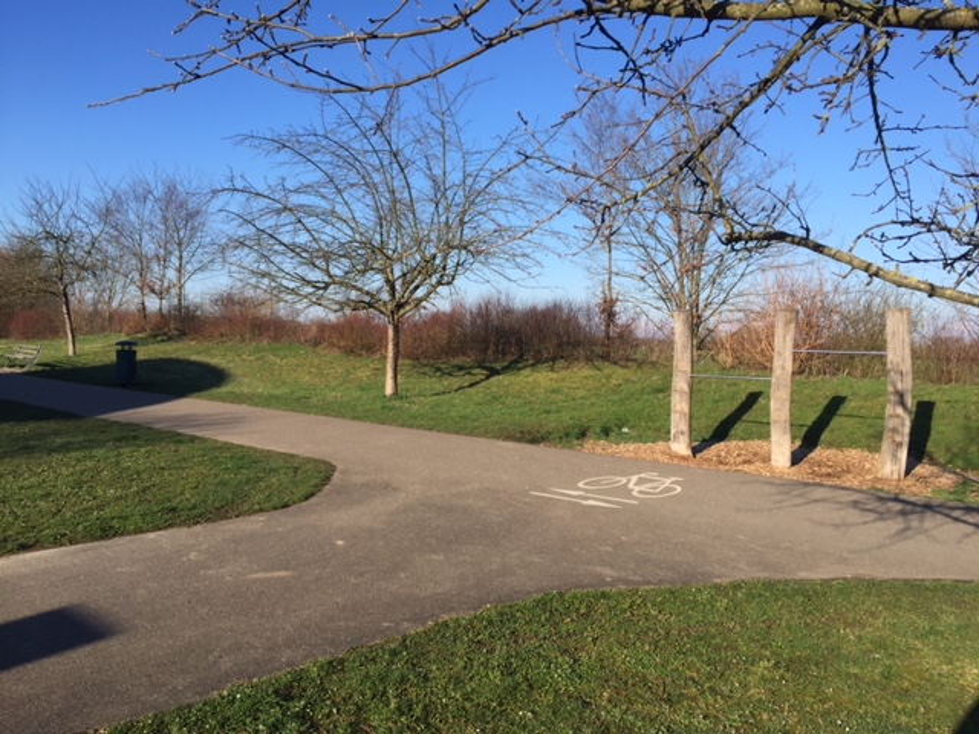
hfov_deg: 61.7
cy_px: 367
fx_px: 820
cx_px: 490
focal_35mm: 29
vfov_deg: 48.2
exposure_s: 1/1319
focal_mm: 4.15
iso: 32
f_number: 2.2
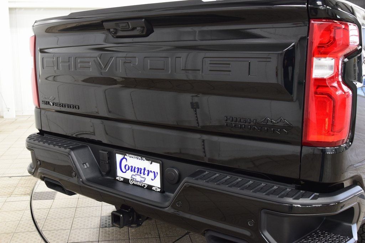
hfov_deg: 53.1
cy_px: 122
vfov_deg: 36.9
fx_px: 365
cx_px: 182
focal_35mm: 36
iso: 1400
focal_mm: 24
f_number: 6.3
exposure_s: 1/15
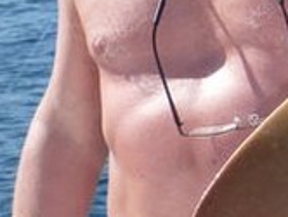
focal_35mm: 235
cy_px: 36
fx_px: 1958
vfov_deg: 6.3
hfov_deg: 8.2
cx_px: 444
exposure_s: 1/320
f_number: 5.2
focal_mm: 11
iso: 100
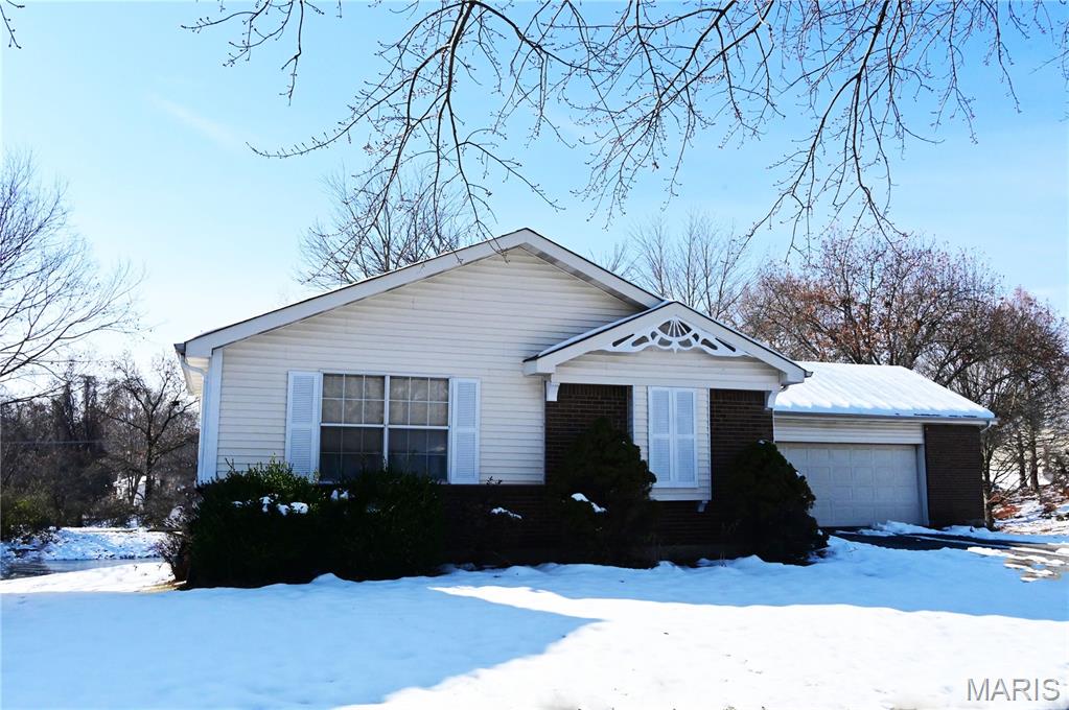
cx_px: 534
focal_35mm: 31
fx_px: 920
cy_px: 355
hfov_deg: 60.3
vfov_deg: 42.2
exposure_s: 1/8000
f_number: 13
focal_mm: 31
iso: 6400
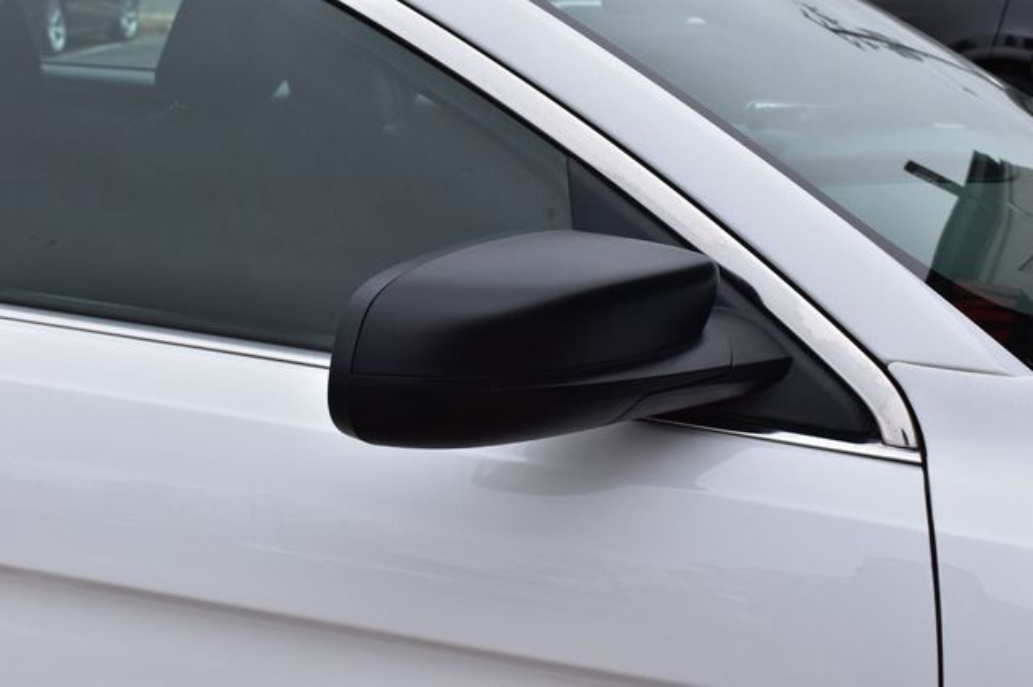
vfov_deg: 25.0
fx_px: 1549
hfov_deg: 36.9
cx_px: 516
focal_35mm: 54
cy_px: 344
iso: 400
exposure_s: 1/320
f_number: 10
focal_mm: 36
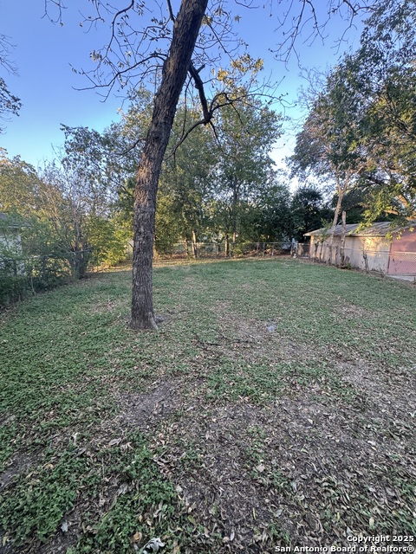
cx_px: 208
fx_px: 224
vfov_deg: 102.1
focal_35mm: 14
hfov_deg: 85.7
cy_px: 277
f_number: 2.2
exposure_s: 1/99
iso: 160
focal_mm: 2.22
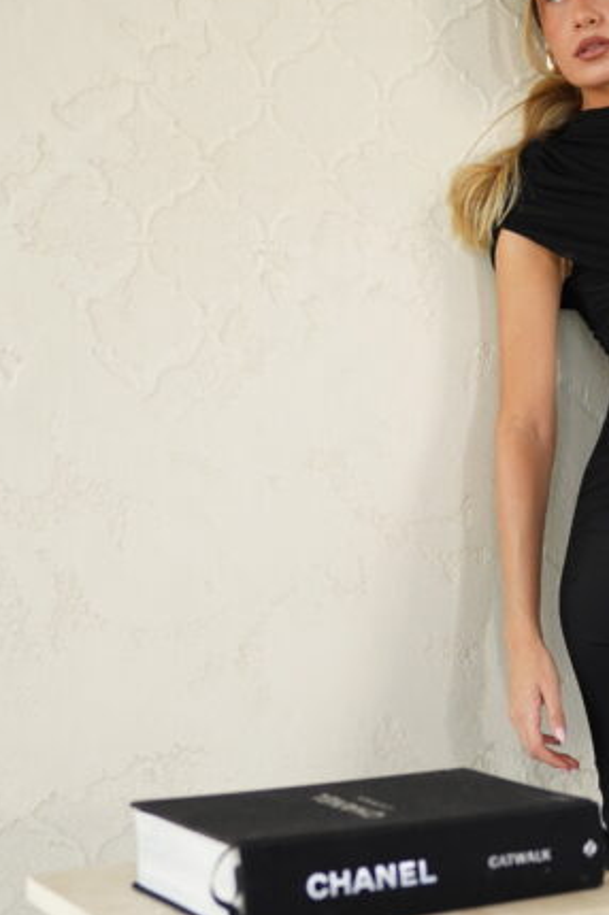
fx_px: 1896
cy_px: 636
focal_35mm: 75
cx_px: 627
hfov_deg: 17.8
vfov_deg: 26.9
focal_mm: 32.7
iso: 500
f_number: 2.8
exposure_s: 1/320
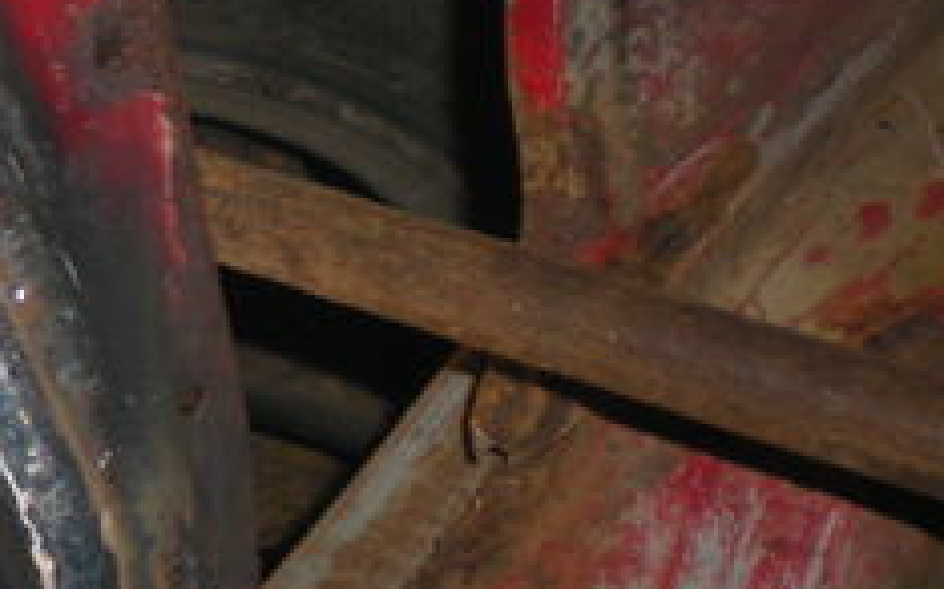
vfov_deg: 11.9
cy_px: 294
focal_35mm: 110
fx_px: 2829
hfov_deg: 17.7
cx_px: -299
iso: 64
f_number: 3.1
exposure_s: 1/60
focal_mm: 6.3
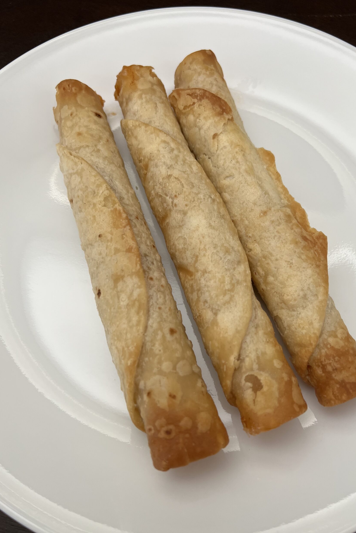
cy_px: 274
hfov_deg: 46.3
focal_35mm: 28
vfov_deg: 65.5
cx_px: 199
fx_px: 415
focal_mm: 5.7
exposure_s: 1/110
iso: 125
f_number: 1.5
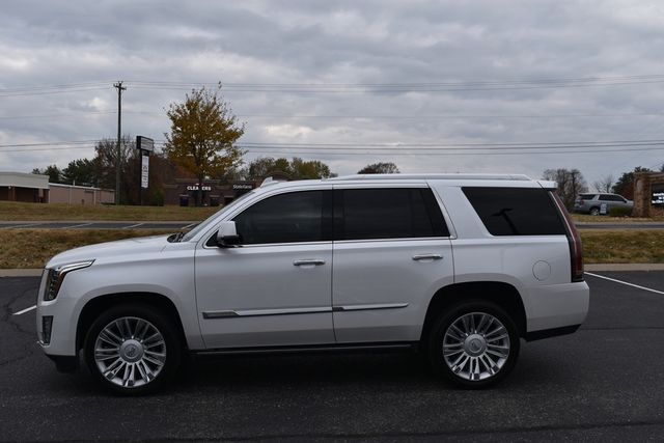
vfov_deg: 36.9
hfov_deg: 53.1
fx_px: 664
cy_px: 222
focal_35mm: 36
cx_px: 332
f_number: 8
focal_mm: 24
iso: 125
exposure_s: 1/250
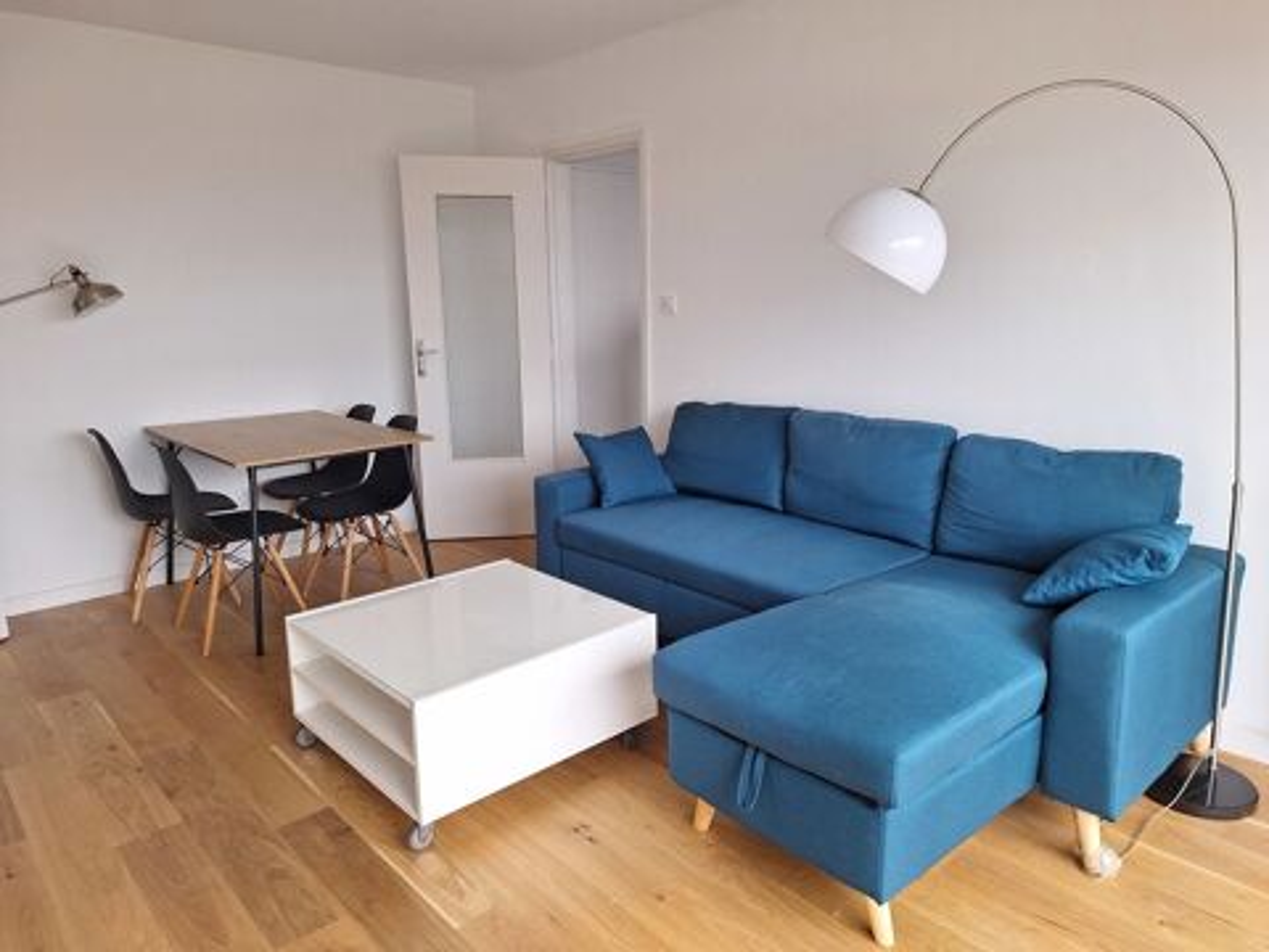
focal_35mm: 23
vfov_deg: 58.9
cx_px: 634
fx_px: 843
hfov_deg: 73.9
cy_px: 476
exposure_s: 1/100
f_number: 1.8
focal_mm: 5.54
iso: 50
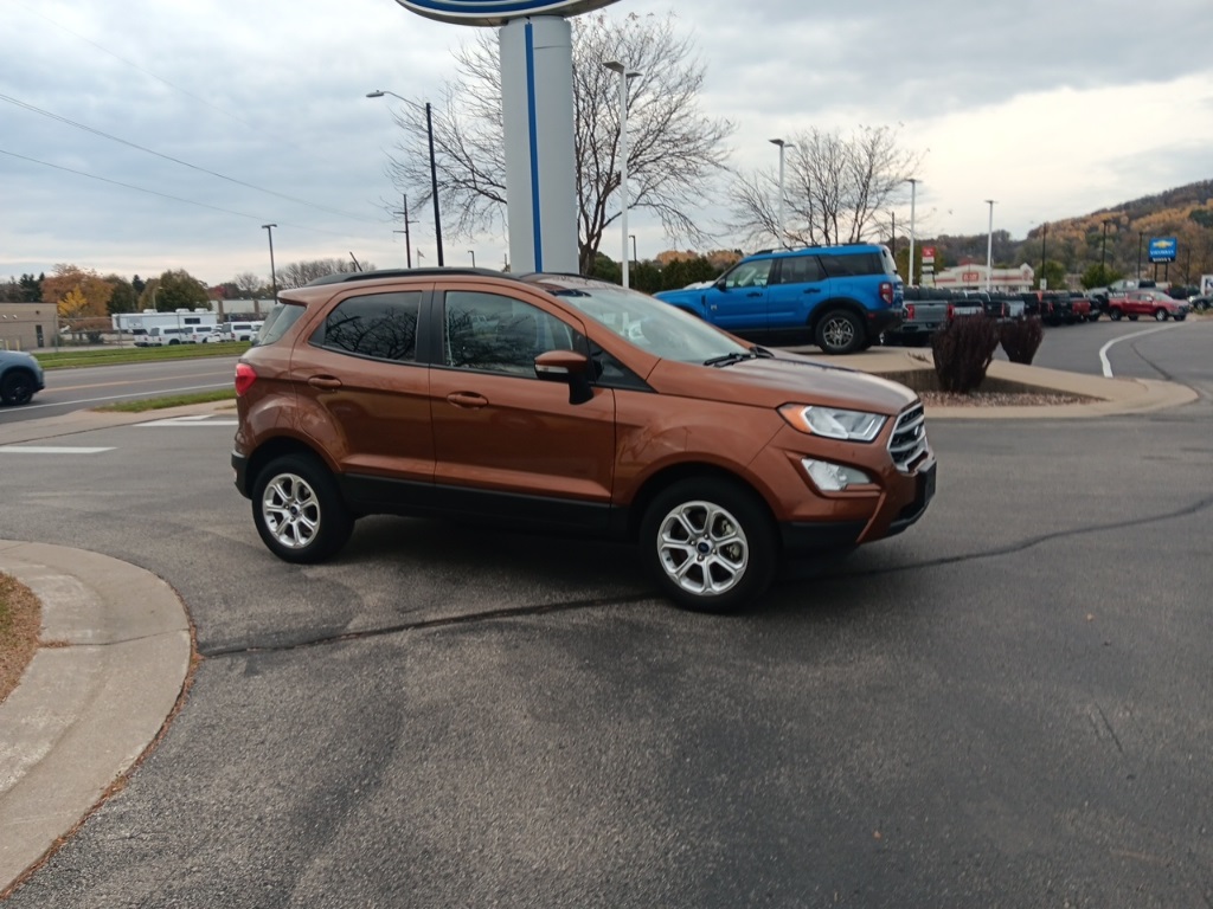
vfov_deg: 53.1
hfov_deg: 67.3
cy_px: 454
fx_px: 911
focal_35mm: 26
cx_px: 606
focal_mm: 3.98
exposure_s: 1/100
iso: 108
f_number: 1.8
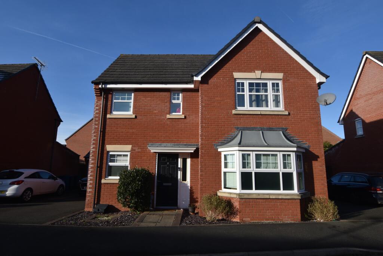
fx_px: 207
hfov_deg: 85.4
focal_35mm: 20
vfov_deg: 63.2
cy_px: 128
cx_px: 192
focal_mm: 13
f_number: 8
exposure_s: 1/250
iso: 100
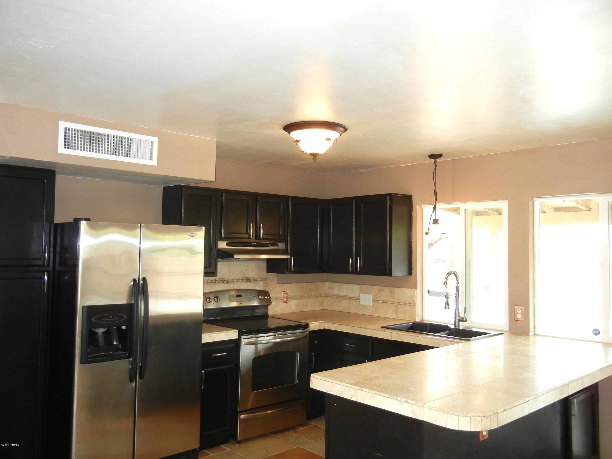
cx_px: 306
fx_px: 530
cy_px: 230
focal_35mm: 30
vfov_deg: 46.8
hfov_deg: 60.0
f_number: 3.5
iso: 230
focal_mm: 5.4
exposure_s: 1/58.1
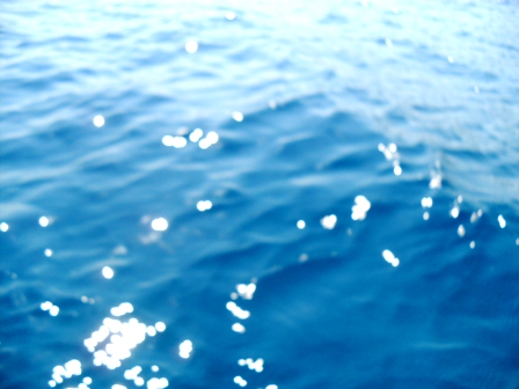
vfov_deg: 40.7
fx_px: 525
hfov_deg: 52.6
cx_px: 260
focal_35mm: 35
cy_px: 194
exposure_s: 1/250
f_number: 7.6
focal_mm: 6.3
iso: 80
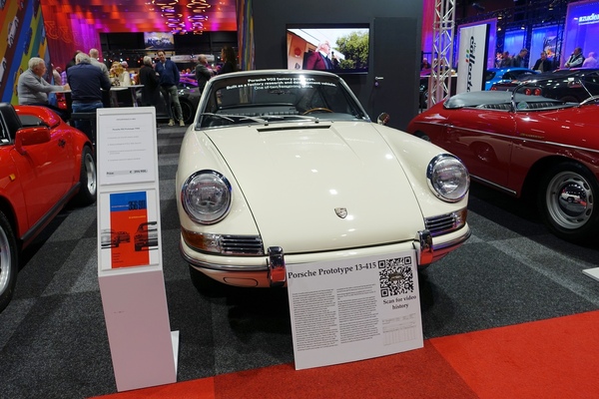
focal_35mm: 26
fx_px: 433
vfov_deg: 49.6
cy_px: 200
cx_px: 300
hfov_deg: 69.4
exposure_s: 1/30
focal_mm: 9.54
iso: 125
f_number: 2.8
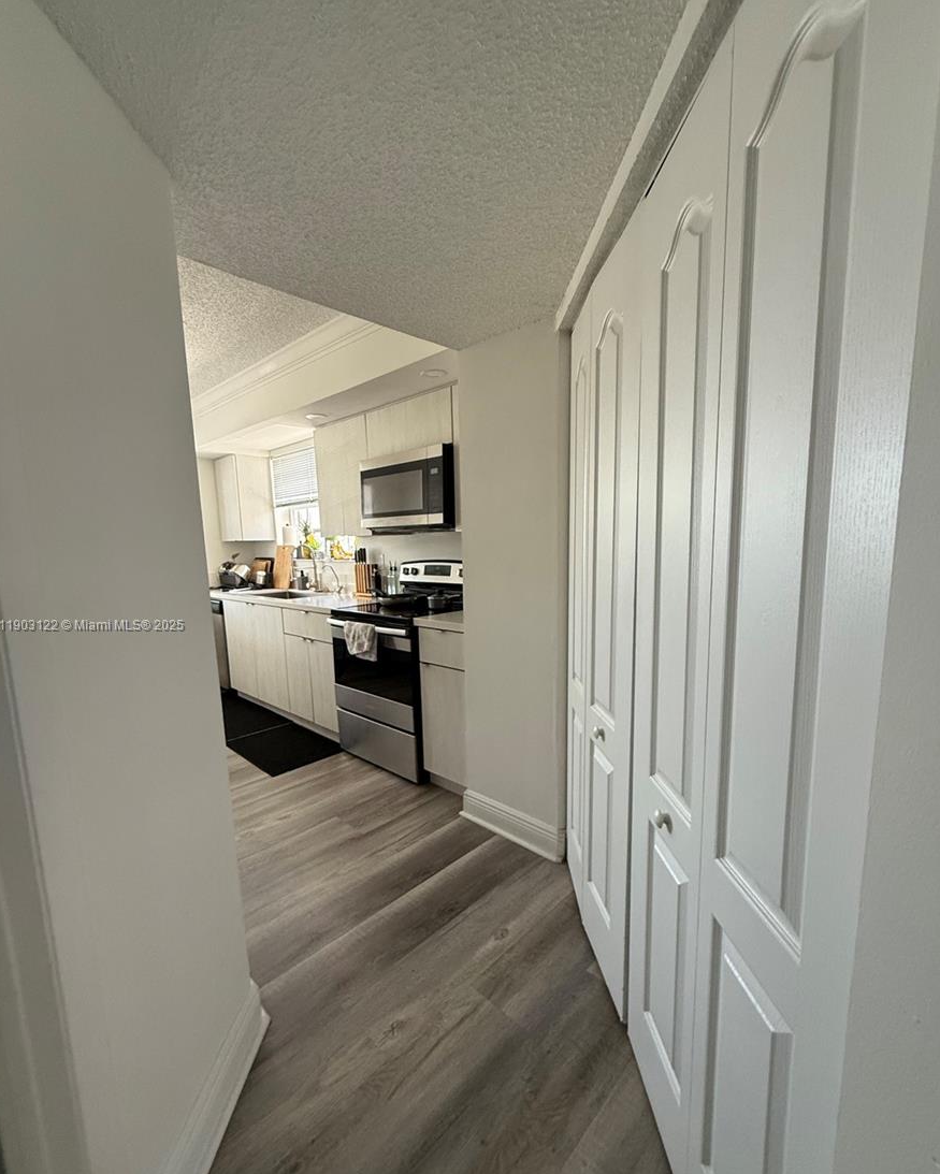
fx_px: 521
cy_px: 626
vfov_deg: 96.6
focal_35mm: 15
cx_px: 471
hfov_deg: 84.1
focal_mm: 2.22
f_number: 2.2
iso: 320
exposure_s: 1/99
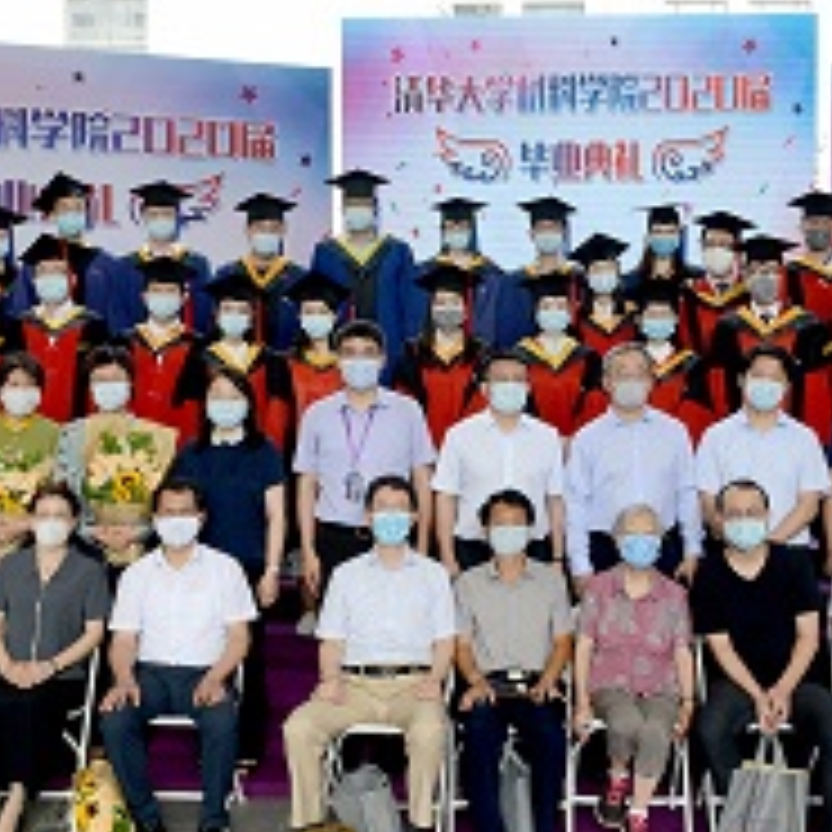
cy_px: 412
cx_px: 427
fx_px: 1496
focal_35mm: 55
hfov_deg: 31.1
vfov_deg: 31.1
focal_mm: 24
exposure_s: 1/400
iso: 1000
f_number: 9
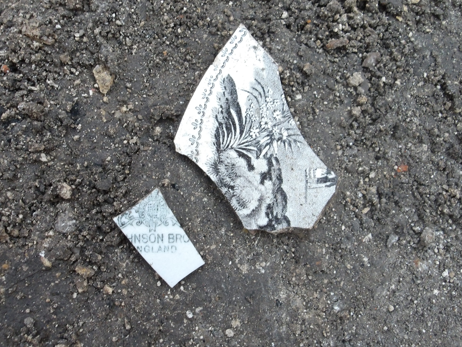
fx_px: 534
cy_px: 167
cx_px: 211
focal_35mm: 40
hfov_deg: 46.7
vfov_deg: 36.0
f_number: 11.6
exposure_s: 1/60
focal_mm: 6.1
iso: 595
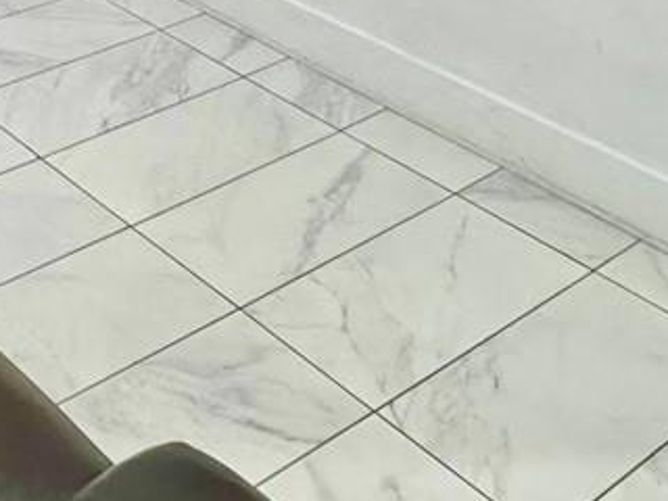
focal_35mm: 70
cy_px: -413
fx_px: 1351
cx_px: -10
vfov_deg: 17.1
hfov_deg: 26.2
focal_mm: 2.22
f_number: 2.2
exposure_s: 1/120
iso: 250
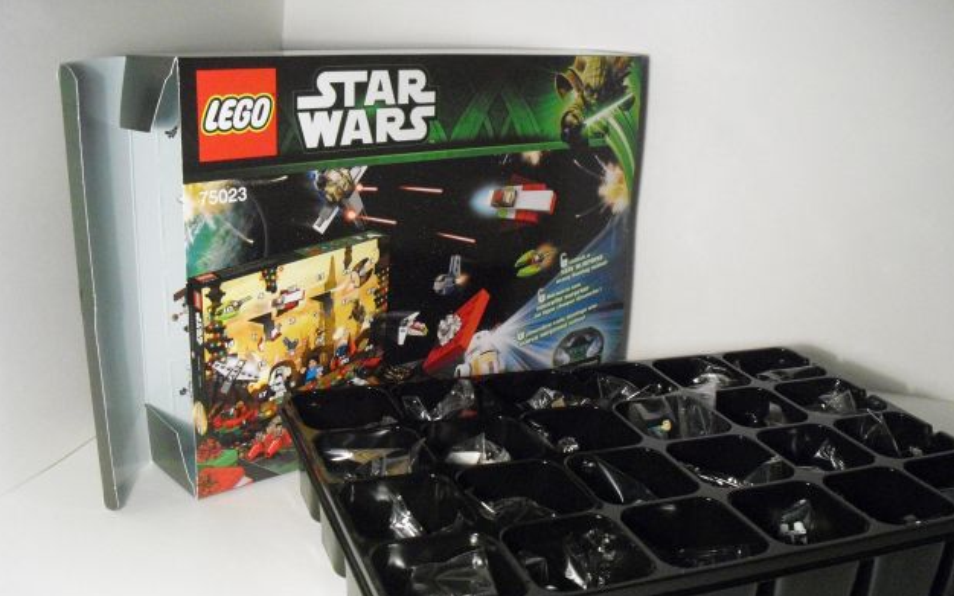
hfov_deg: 50.4
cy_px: 361
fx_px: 1014
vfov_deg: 32.6
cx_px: 477
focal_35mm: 39
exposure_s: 1/100
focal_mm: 6.3
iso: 800
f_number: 3.1
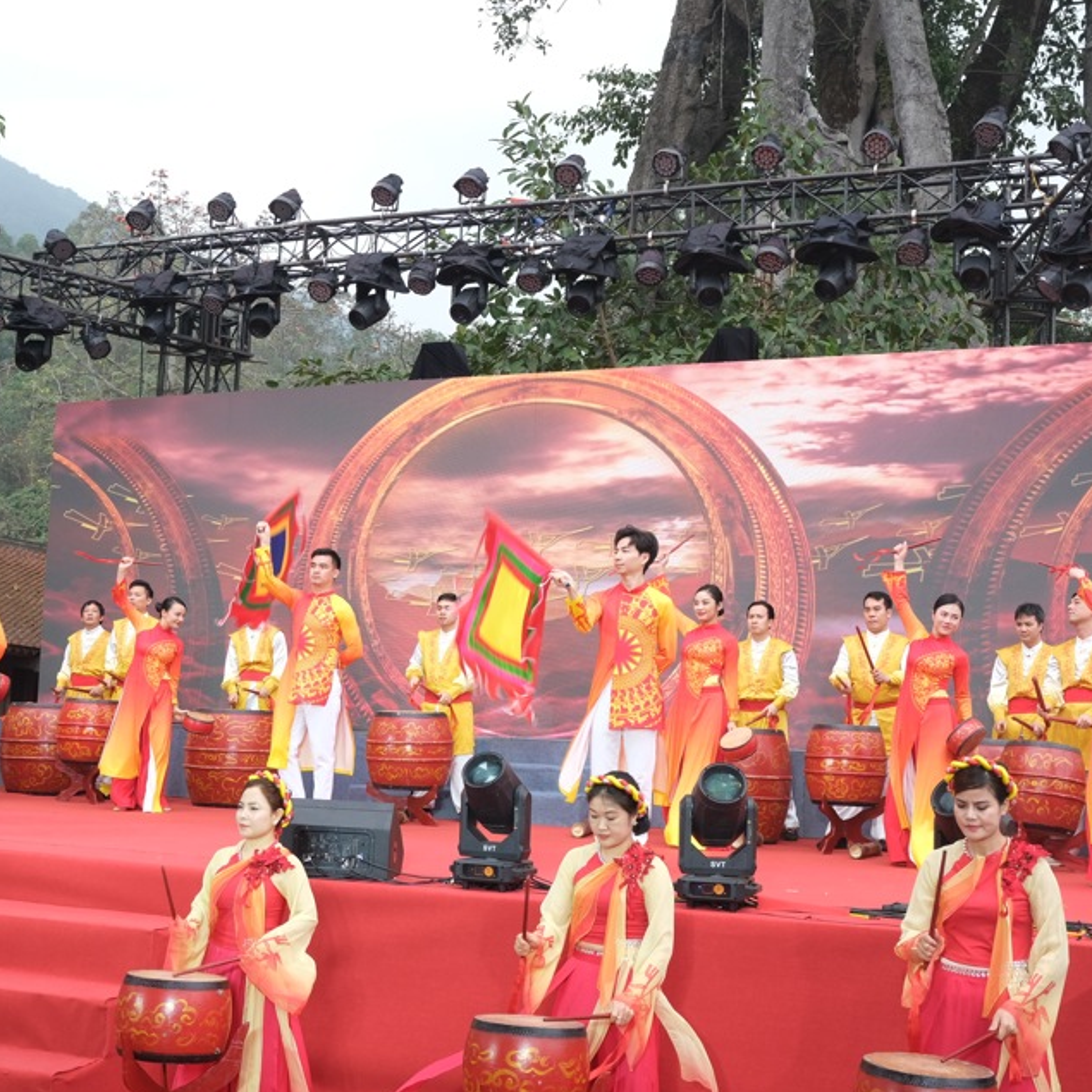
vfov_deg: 37.6
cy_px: 549
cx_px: 518
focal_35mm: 45
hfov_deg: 37.5
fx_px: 1606
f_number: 5.6
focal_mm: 23
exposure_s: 1/125
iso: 320
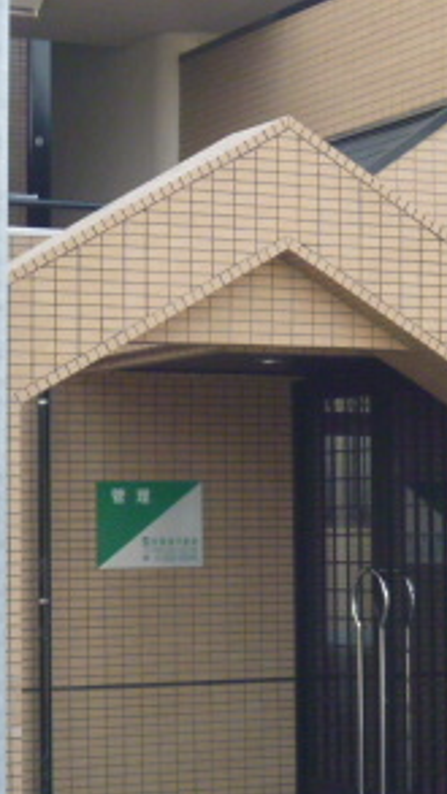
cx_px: 222
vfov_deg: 18.0
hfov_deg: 10.2
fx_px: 2505
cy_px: 393
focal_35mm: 119
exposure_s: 1/400
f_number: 4
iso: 320
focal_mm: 8.9
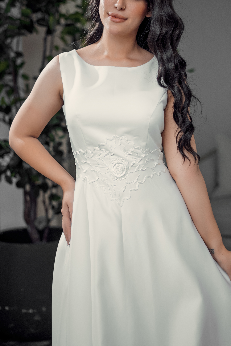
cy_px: 144
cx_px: 117
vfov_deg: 28.8
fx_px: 673
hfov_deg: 19.5
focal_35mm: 70
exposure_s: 1/800
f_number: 1.8
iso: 250
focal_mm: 50
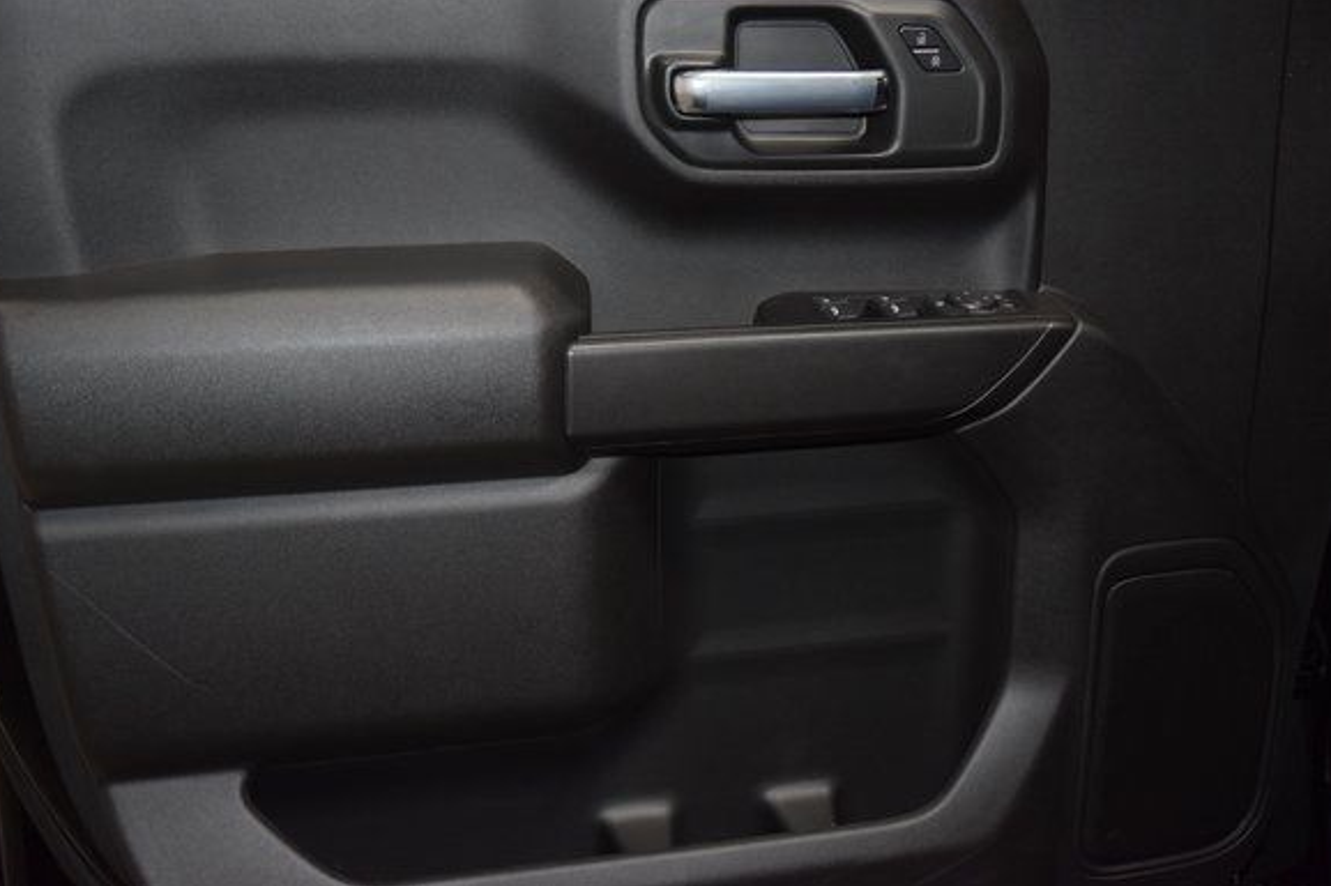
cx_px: 702
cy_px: 399
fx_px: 1536
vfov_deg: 32.2
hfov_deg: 46.8
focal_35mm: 42
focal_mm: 25
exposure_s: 1/125
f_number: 3.8
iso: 1400
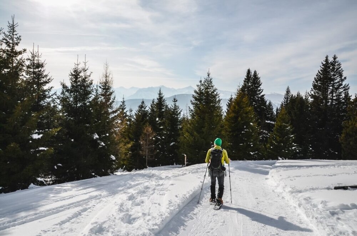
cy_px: 118
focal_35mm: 27
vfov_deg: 47.7
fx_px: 267
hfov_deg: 67.5
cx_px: 178
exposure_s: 1/400
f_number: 10
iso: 100
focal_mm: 18
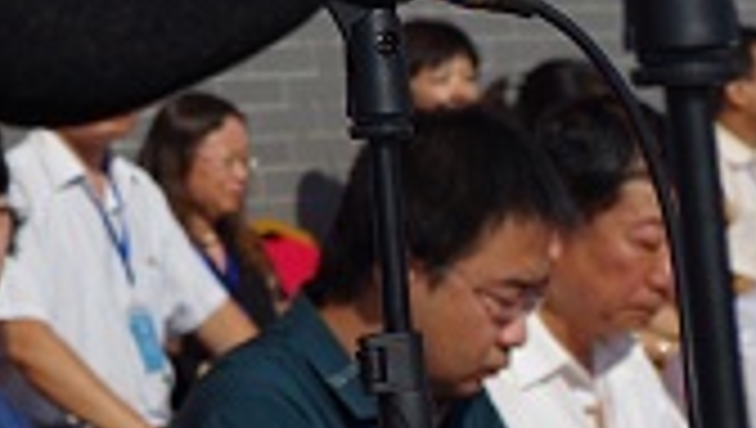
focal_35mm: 179
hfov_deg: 11.5
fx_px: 3593
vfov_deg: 6.7
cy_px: -288
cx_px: -423
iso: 100
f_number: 6.3
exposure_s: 1/640
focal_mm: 35
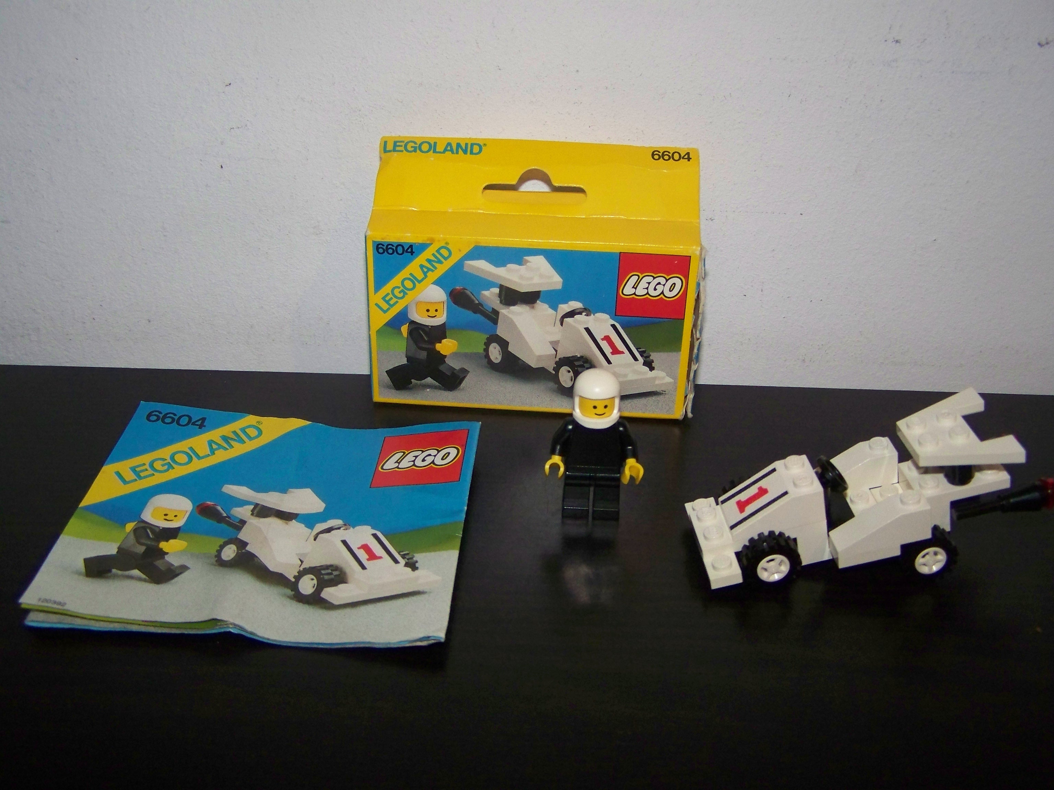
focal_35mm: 38
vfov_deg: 37.7
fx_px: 1157
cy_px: 395
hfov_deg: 49.0
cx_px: 527
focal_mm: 6.3
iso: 200
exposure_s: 1/30
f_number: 2.8
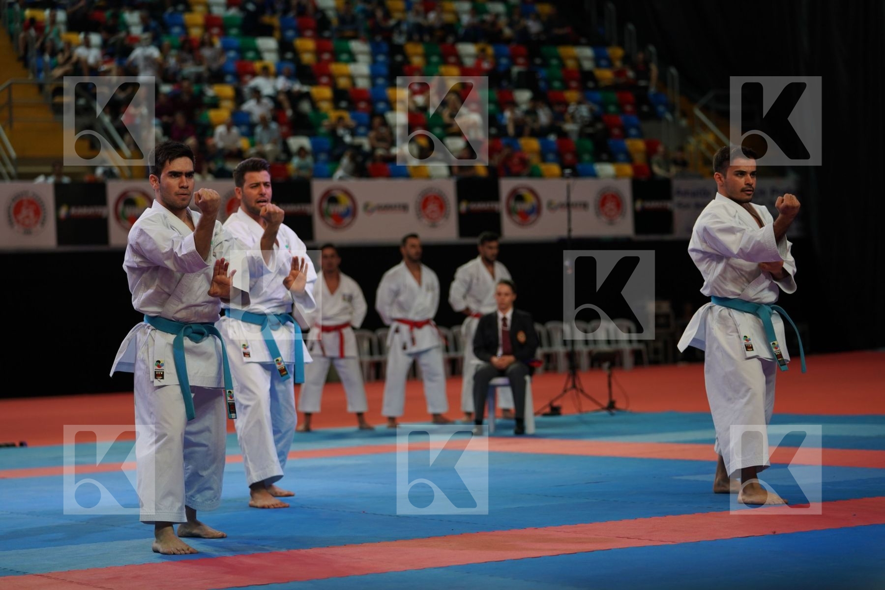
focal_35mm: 93
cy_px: 295
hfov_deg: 21.9
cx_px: 442
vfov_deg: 14.7
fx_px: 2286
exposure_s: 1/1000
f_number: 2.8
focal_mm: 93
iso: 800
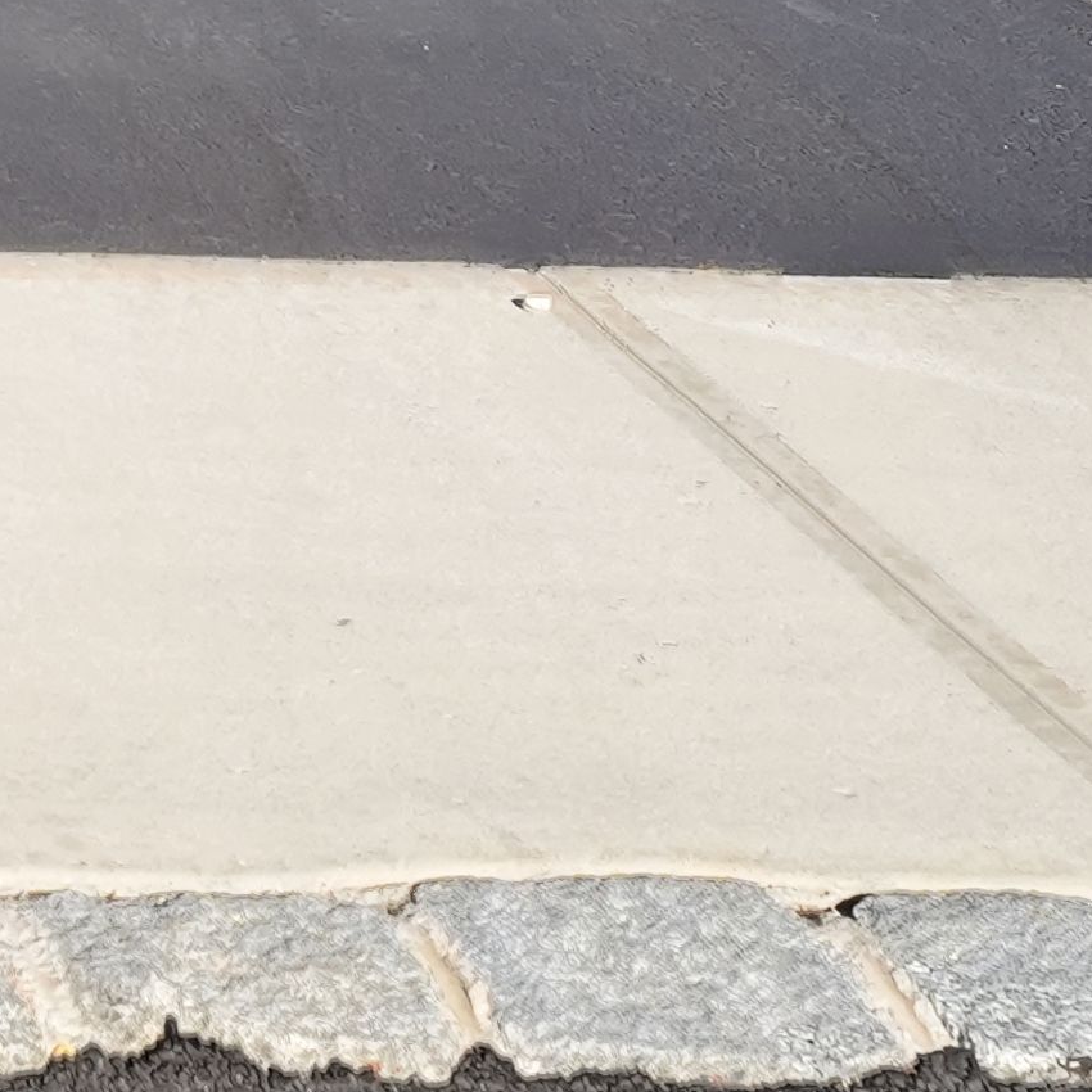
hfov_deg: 11.2
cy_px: -1152
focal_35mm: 133
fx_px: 4747
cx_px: -1463
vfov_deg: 11.7
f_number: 5.6
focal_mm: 19
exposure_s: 1/3000
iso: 320
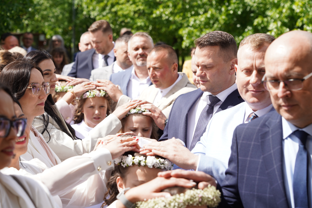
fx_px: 823
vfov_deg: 14.4
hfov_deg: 21.5
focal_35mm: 95
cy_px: 104
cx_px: 156
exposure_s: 1/250
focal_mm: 95
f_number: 6.3
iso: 100
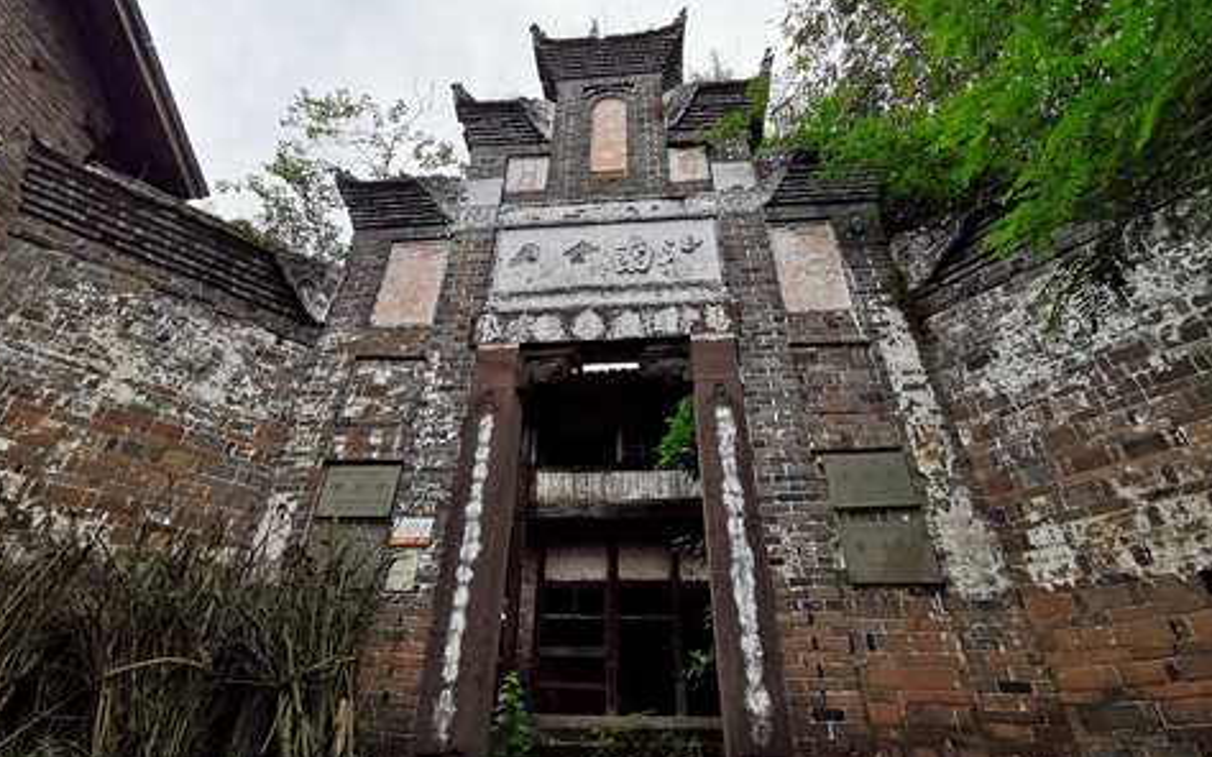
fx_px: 627
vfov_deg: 61.5
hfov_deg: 88.0
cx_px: 606
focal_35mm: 19
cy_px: 290
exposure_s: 1/1200
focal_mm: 2.26
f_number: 2.2
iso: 50
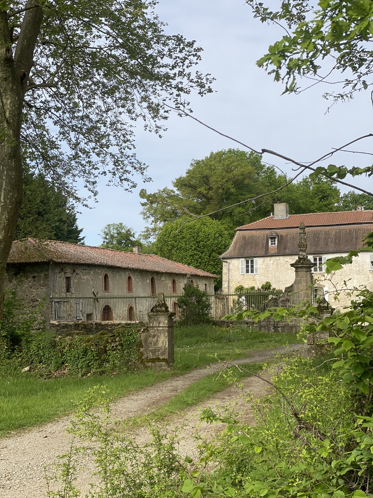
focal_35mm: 52
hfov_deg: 28.0
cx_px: 186
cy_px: 249
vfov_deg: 36.8
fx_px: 747
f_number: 2
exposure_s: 1/1295
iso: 20
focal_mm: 6
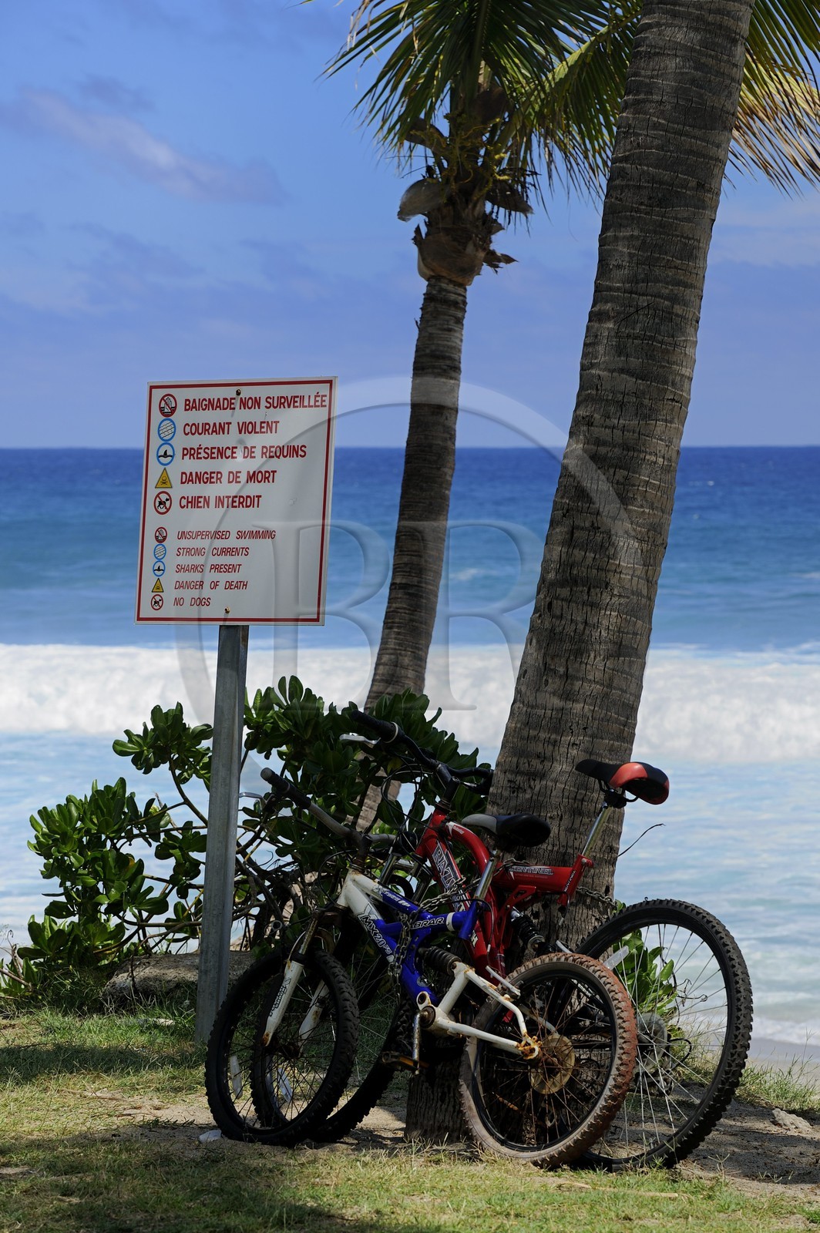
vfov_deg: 15.2
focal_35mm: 135
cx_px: 410
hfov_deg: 10.1
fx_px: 4620
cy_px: 616
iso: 200
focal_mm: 135
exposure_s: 1/400
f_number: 10
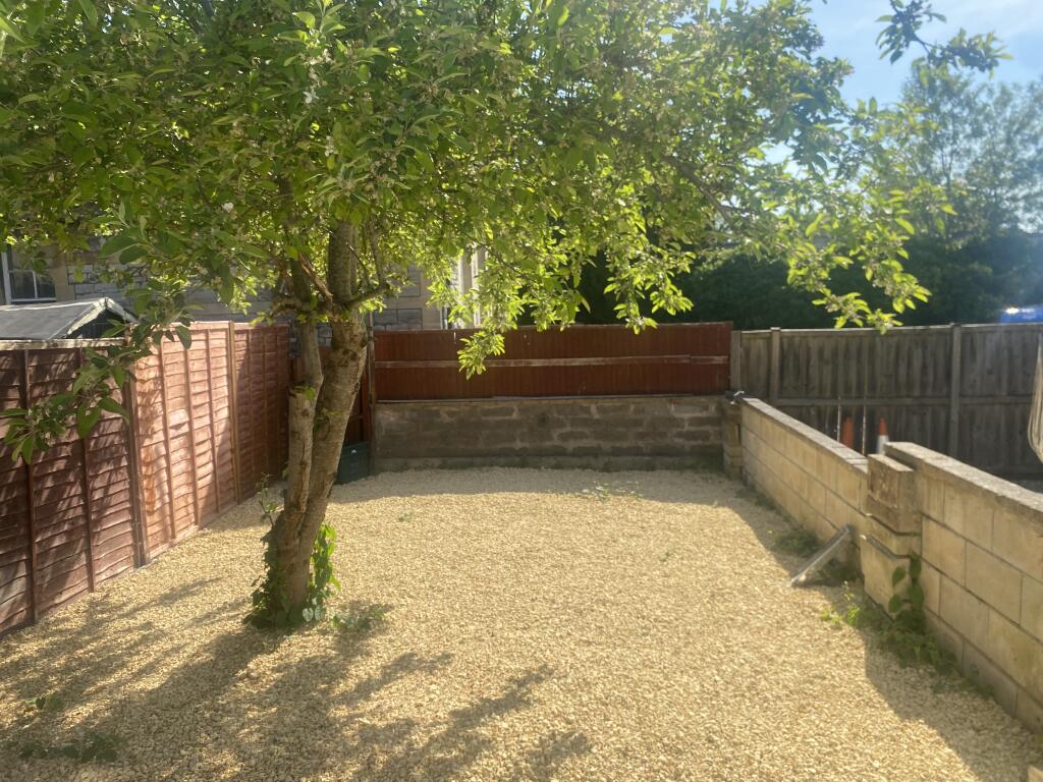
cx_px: 522
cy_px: 391
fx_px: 783
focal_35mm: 26
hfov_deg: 67.3
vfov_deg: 53.1
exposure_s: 1/1585
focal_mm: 4.25
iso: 32
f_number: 1.8
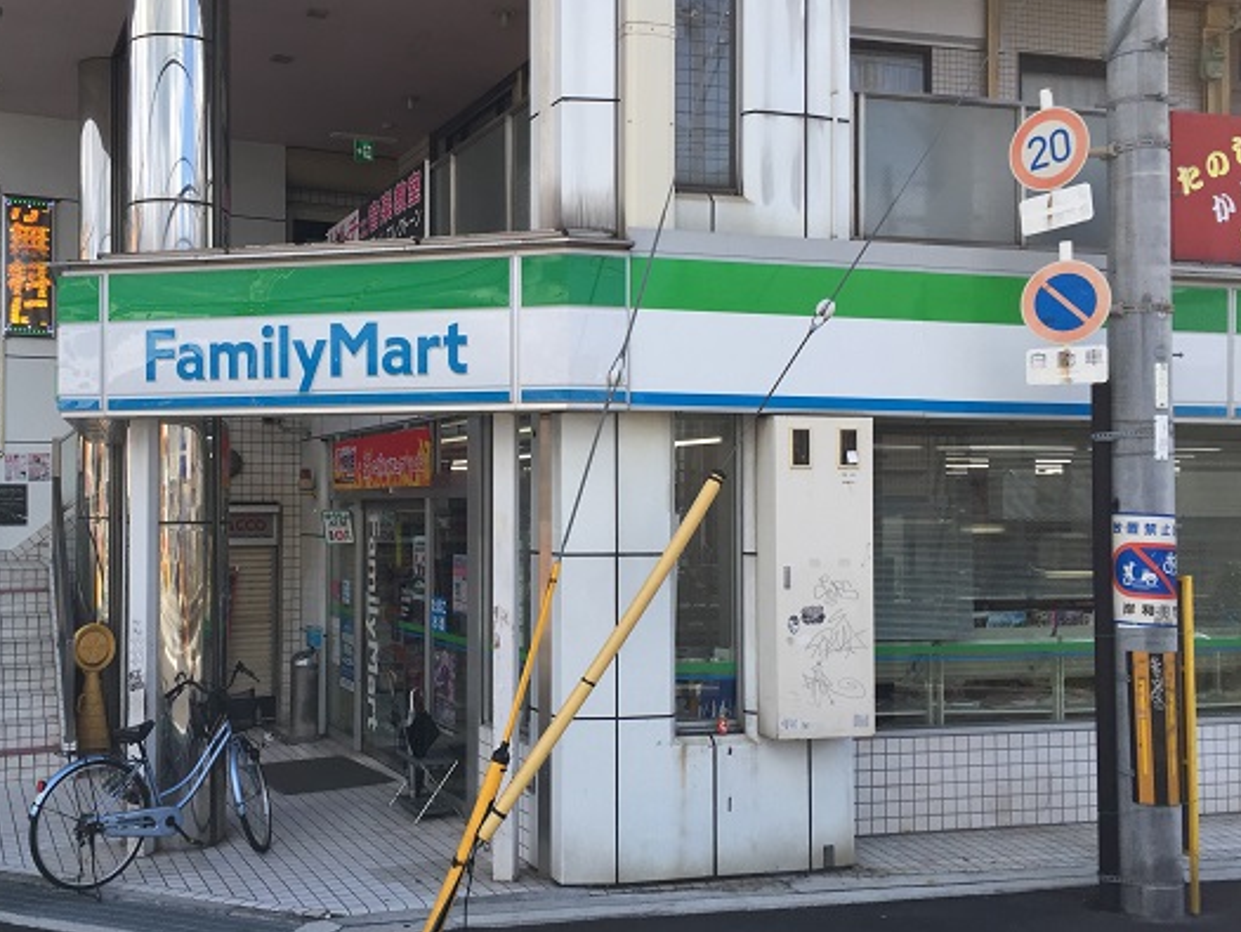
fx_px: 1291
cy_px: 498
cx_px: 511
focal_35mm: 36
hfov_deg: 51.1
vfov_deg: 39.7
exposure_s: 1/898
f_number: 2.2
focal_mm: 4.15
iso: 32
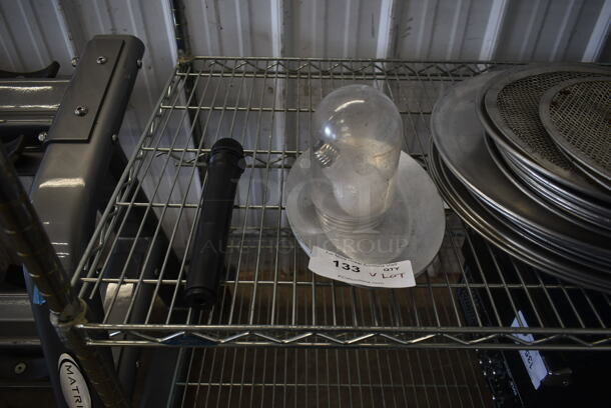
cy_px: 204
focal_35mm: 27
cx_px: 306
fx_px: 459
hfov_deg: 67.3
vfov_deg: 48.0
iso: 110
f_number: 3.5
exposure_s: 1/30
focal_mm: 18
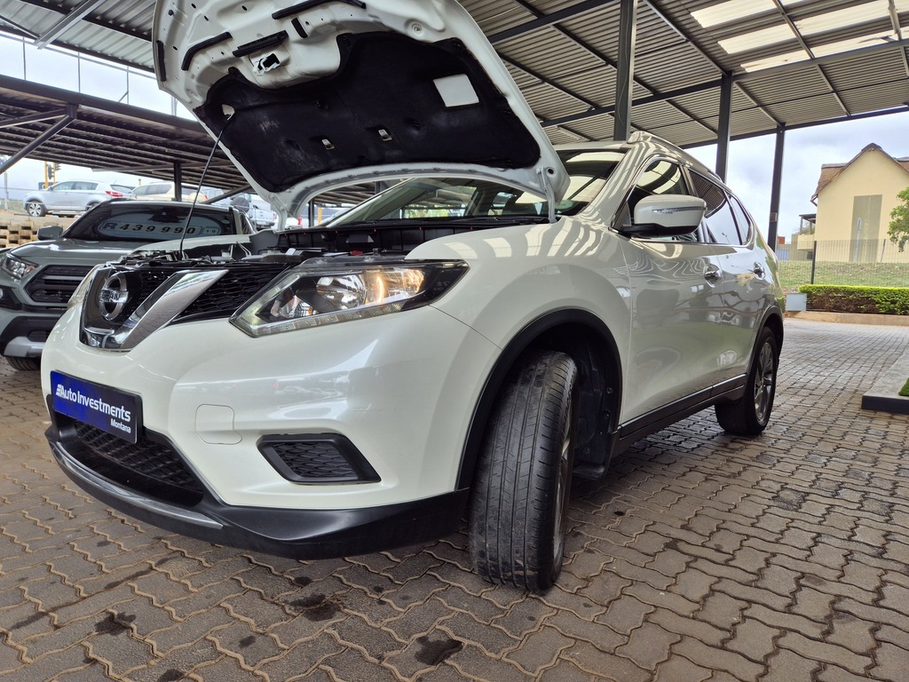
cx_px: 454
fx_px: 604
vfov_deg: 58.9
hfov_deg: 73.9
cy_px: 341
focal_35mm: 23
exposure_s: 1/544
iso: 25
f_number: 1.8
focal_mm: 5.4
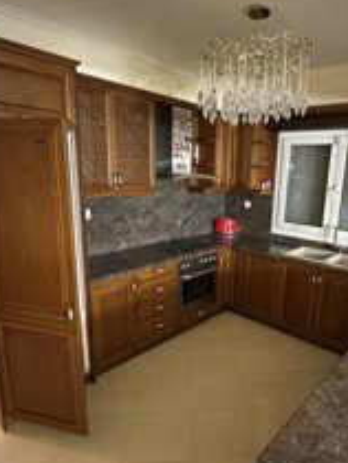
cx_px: 225
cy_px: 247
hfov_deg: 56.0
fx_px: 321
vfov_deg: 71.5
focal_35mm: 24
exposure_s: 1/34
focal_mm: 2.22
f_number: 2.2
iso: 1250
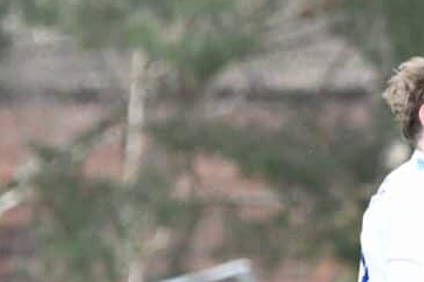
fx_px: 17328
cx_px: 935
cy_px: 513
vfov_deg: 0.9
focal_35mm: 1472
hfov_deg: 1.4
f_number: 5.6
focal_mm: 260
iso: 3600
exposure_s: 1/1600
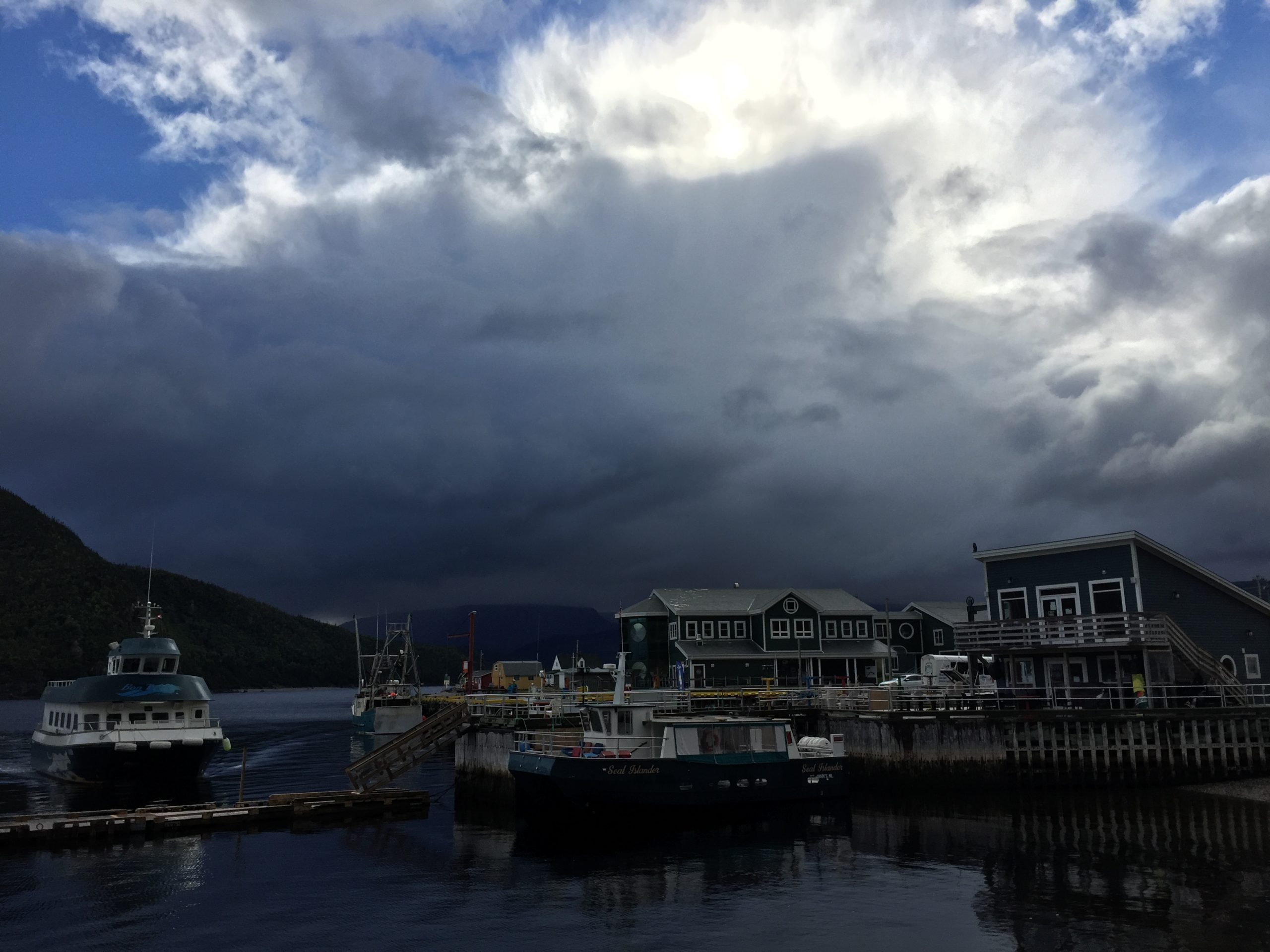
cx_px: 635
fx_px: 1064
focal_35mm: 29
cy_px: 476
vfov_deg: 48.2
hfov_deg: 61.7
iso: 32
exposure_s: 1/4405
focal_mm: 4.15
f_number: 2.2
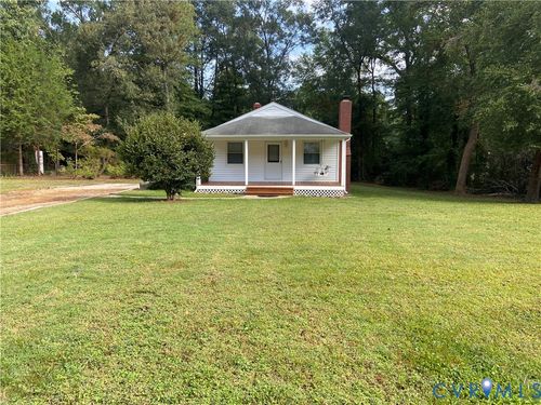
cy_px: 202
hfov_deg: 67.3
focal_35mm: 26
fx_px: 406
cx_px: 270
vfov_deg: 53.1
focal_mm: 4.25
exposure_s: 1/597
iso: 32
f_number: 1.8
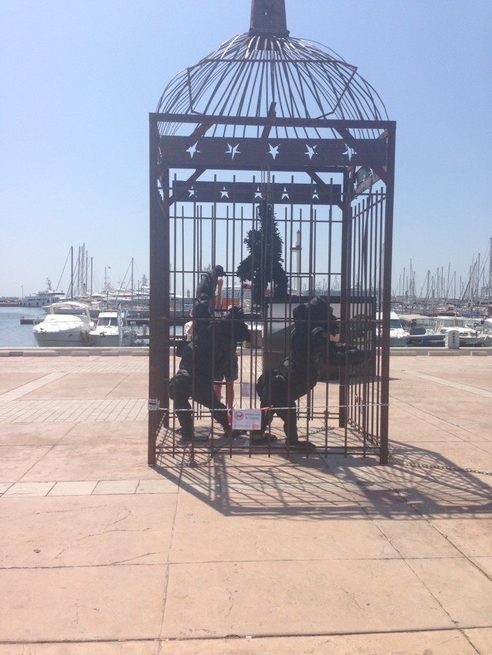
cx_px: 246
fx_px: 625
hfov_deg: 42.9
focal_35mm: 33
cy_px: 328
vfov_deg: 55.4
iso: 50
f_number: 2.4
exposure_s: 1/2463
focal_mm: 4.13
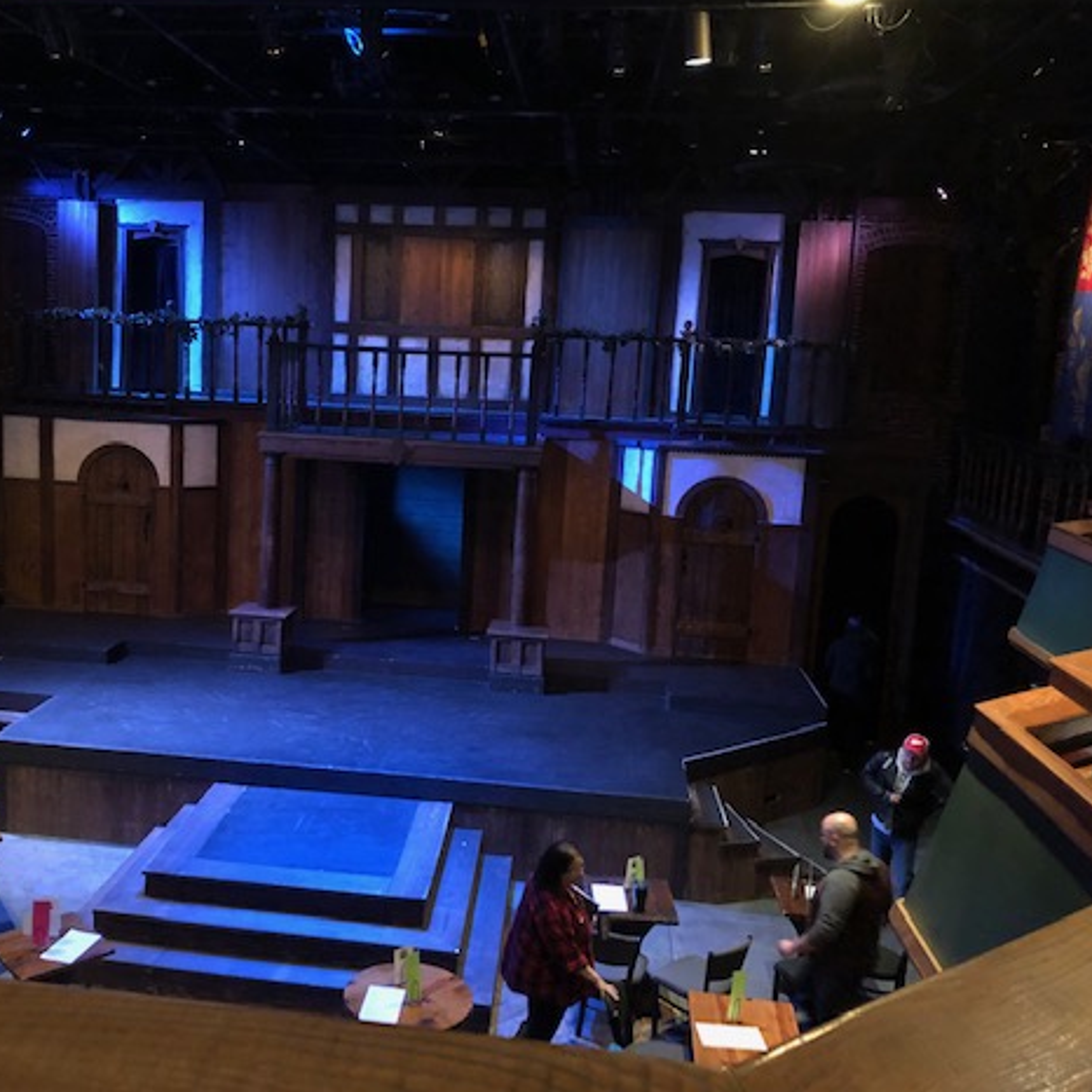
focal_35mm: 34
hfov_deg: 48.1
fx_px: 1213
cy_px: 534
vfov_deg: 48.4
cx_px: 417
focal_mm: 3.99
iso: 125
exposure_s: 1/4
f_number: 1.8
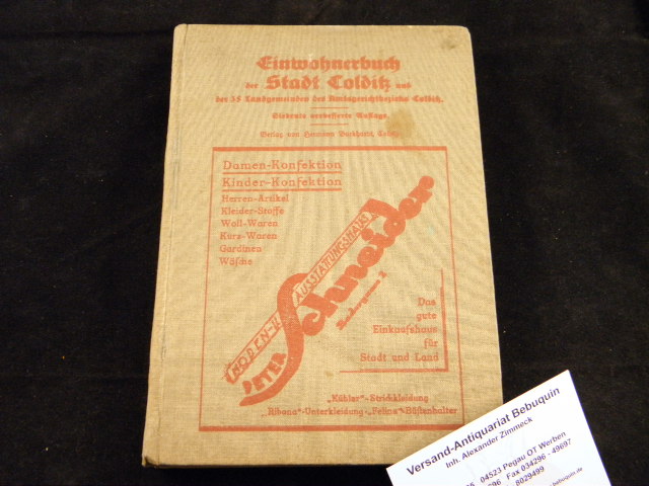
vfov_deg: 35.1
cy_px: 243
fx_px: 769
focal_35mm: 41
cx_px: 324
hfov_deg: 45.8
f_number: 3.8
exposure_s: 1/40
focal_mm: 7.5
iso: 320
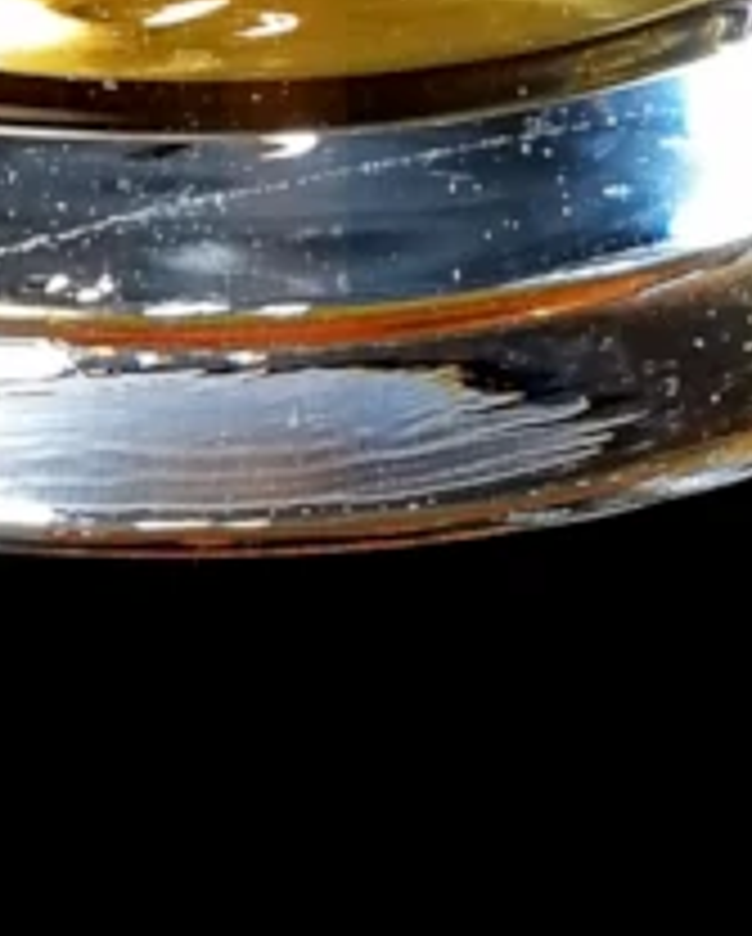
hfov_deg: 11.4
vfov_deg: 12.1
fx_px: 3748
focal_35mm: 135
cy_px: -1109
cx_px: 257
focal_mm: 4.75
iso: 100
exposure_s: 1/60
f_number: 1.8
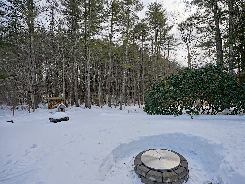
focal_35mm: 16
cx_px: 142
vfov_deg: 78.1
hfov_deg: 93.7
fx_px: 113
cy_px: 94
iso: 100
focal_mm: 14
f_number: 7.1
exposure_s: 1/200
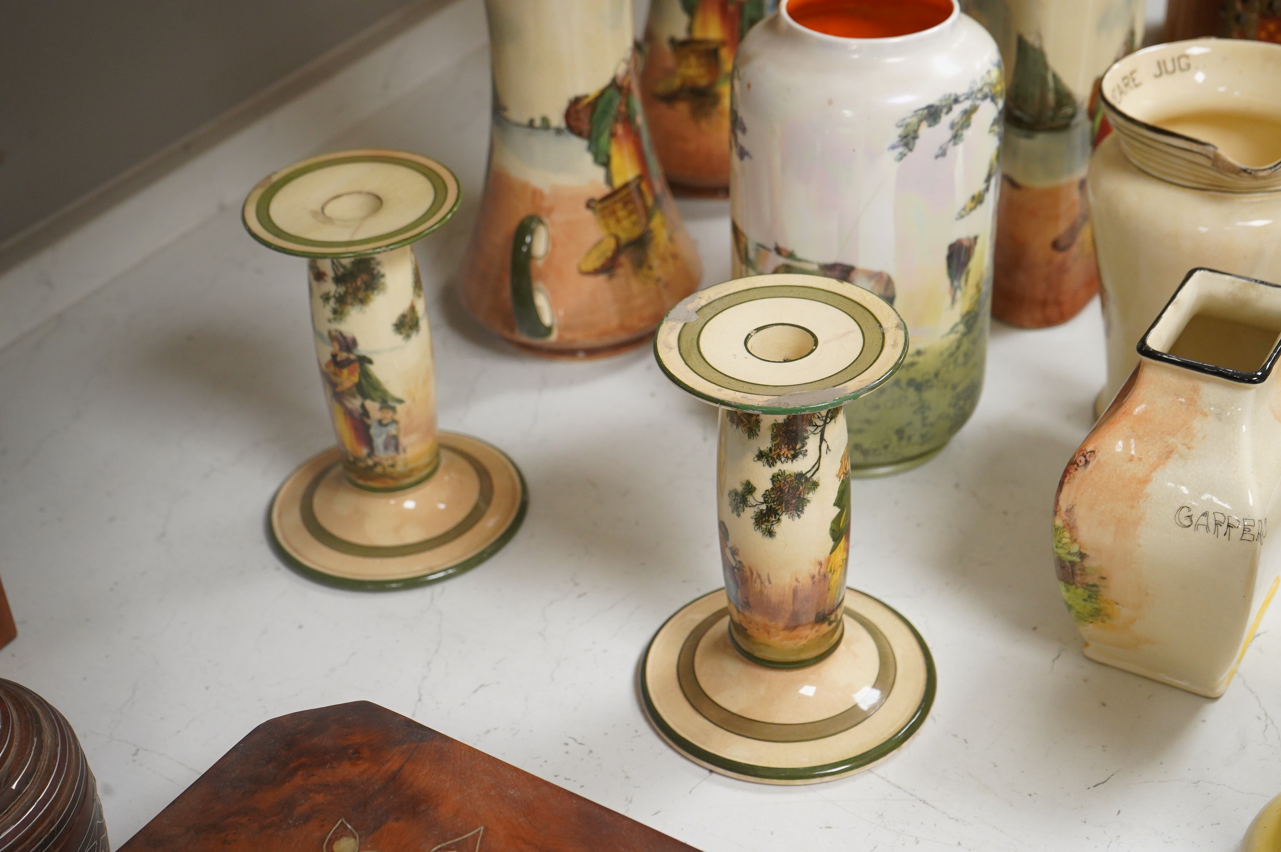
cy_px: 426
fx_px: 1778
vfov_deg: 26.9
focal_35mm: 50
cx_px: 640
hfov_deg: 39.6
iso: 2500
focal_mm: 50
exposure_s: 1/80
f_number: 7.1
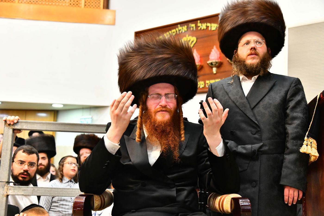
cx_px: 162
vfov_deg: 26.0
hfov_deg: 38.2
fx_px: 468
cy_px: 108
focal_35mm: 52
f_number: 5.6
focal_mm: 52
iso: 4000
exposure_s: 1/125
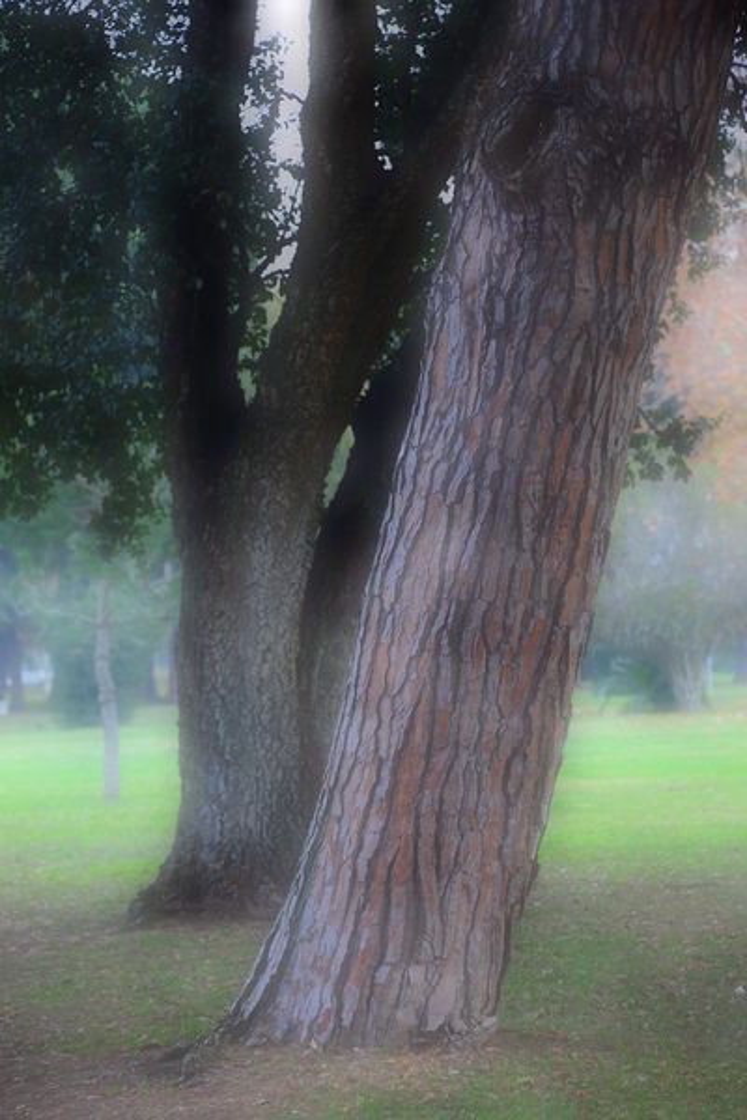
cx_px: 374
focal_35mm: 170
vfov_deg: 12.1
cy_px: 560
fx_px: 5291
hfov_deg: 8.1
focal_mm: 170
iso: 200
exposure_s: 1/60
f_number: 5.6
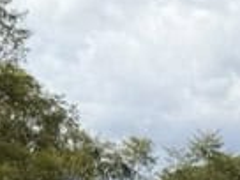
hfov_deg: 15.2
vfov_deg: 11.5
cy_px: 383
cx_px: 422
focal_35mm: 113
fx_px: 783
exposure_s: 1/3279
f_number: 1.8
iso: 80
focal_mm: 6.8
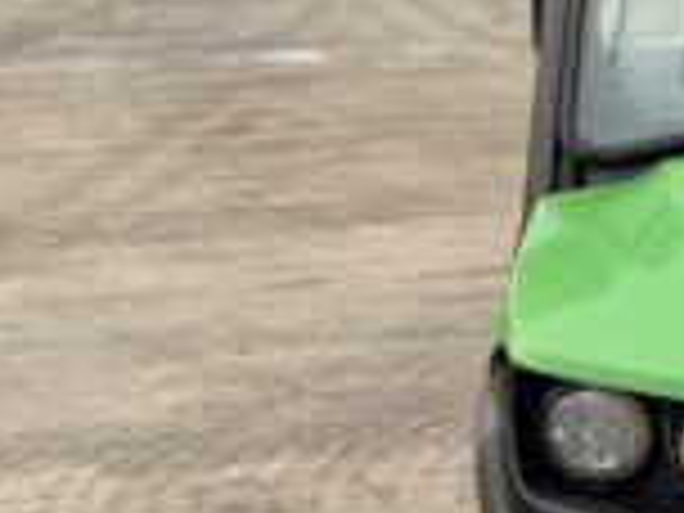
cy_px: 284
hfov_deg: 14.6
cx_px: 1138
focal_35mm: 122
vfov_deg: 12.1
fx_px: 2411
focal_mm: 3
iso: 16
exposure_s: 1/217
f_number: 1.8
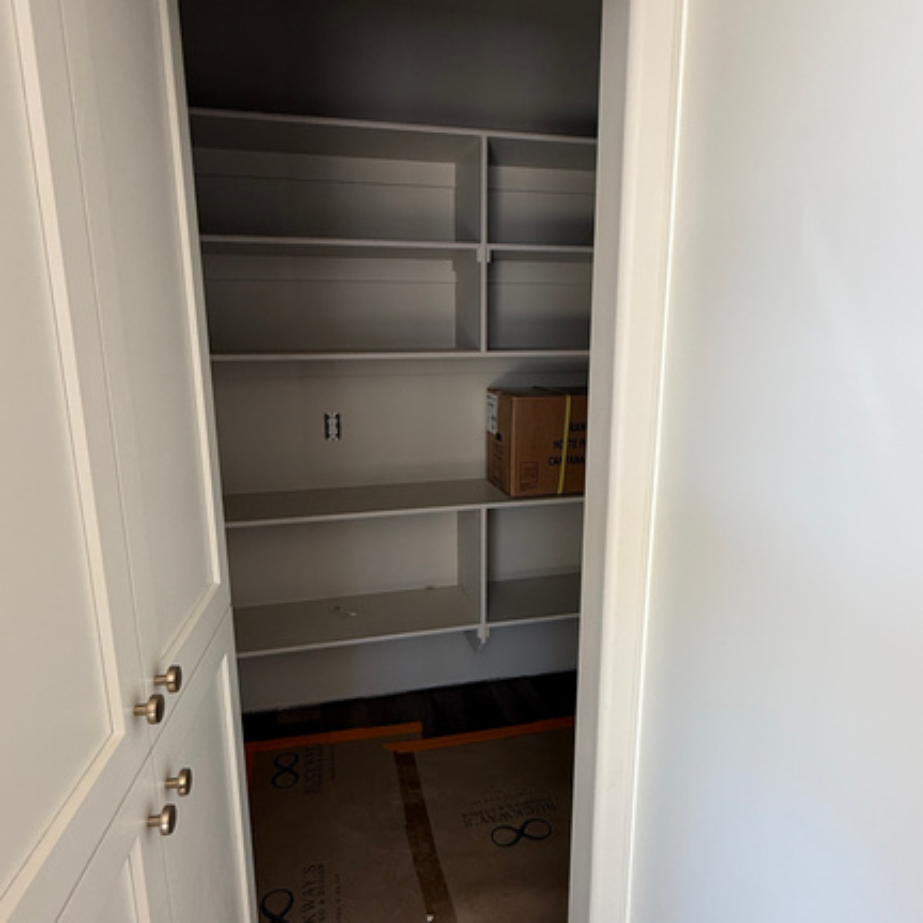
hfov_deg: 69.6
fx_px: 664
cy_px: 479
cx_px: 474
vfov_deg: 69.6
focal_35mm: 22
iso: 100
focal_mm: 2.22
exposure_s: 1/99
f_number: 2.2
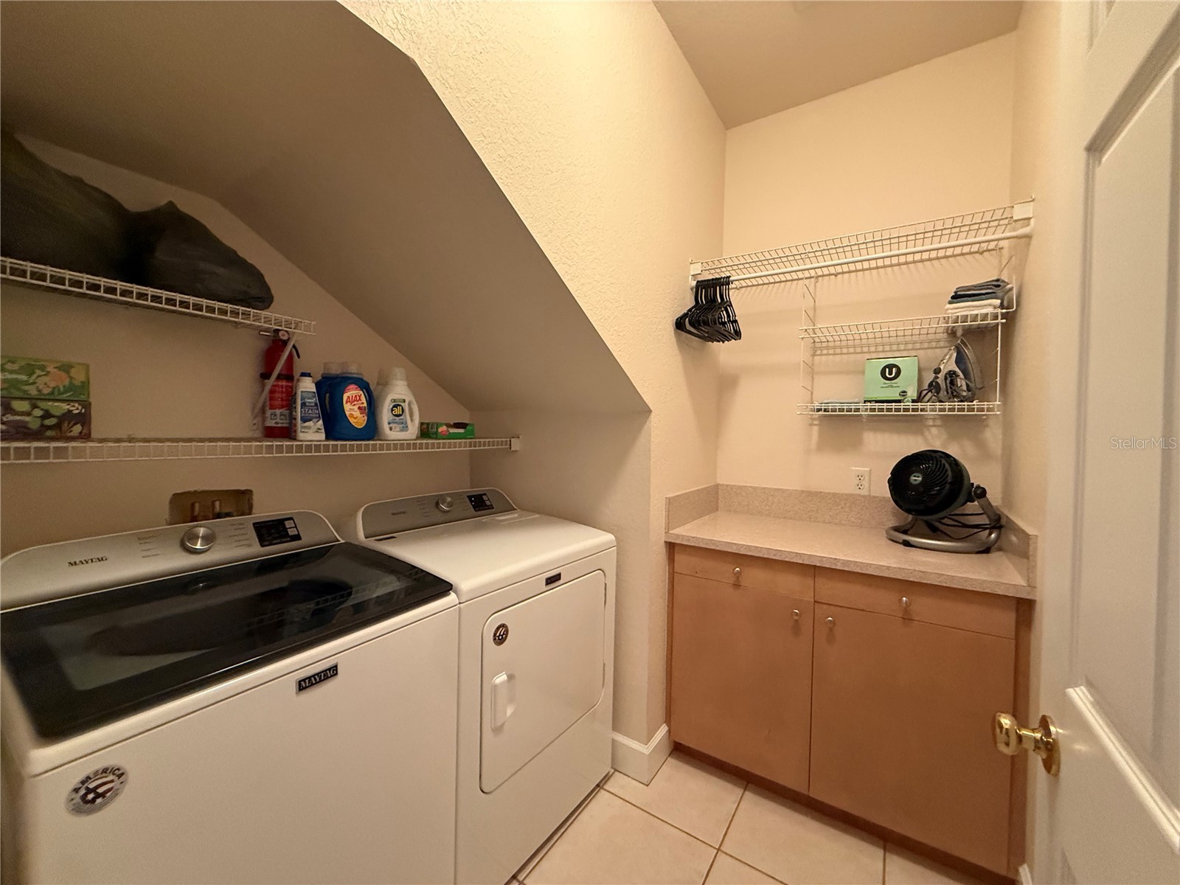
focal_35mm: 14
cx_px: 590
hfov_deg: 102.1
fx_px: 477
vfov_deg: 85.7
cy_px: 442
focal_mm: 2.22
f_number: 2.2
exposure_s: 1/60
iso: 640
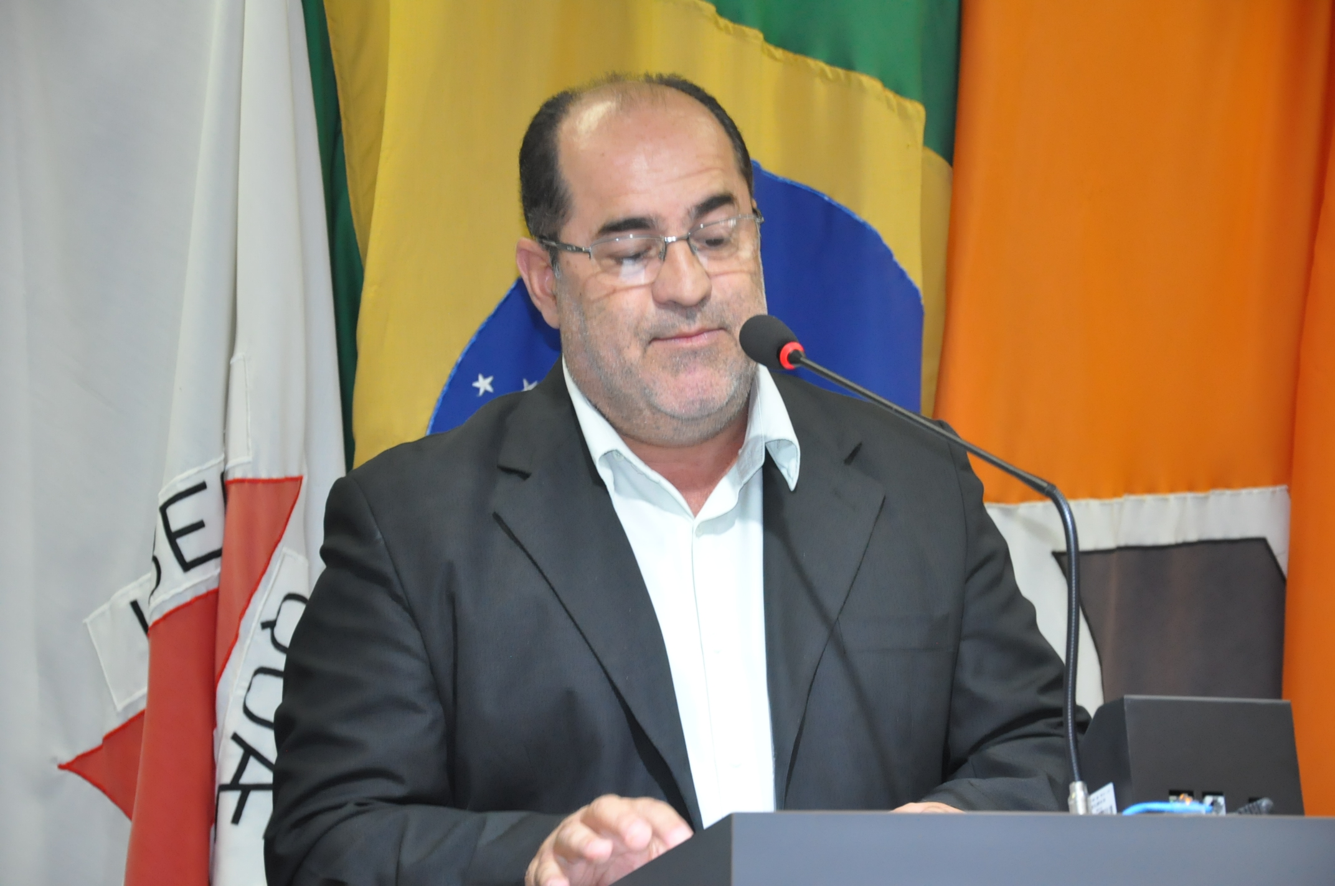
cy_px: 443
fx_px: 4167
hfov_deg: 18.2
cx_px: 668
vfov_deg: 12.1
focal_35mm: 112
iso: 2000
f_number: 5.3
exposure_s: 1/80
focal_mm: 75
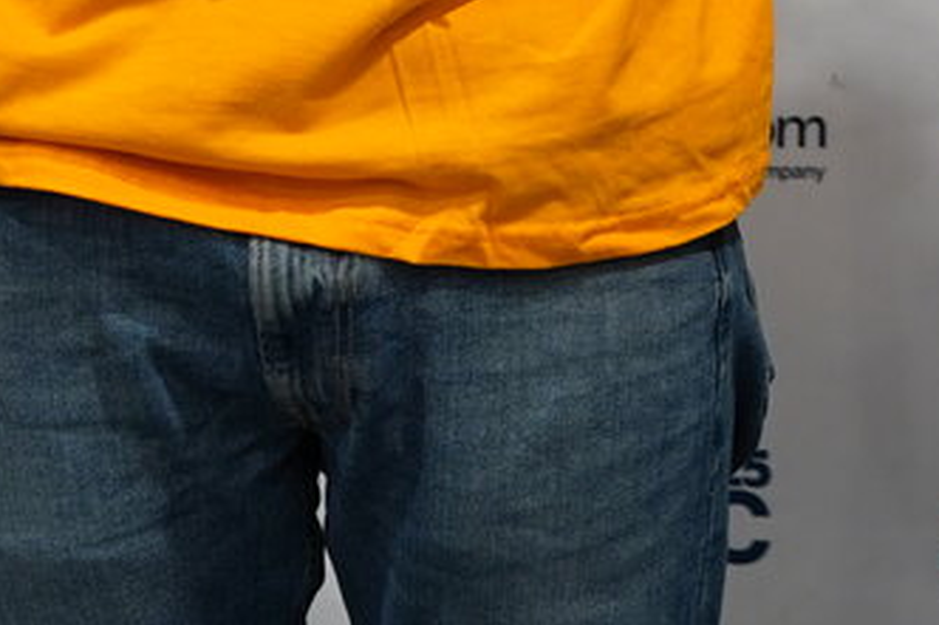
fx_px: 6361
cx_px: 1507
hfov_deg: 8.2
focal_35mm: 244
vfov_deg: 5.4
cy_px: -877
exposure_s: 1/60
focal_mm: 50
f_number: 2.8
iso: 640
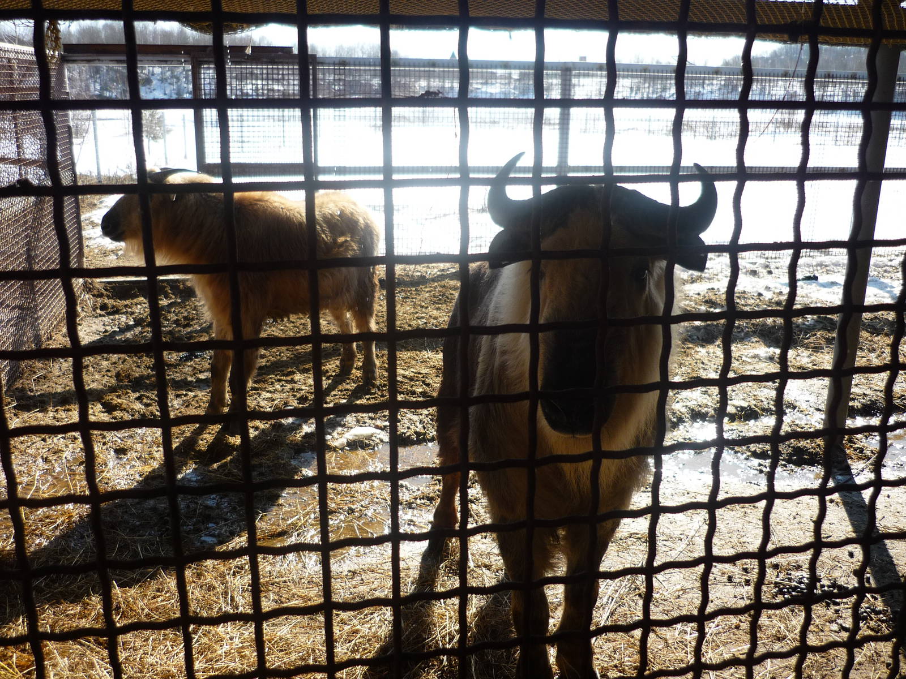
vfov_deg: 42.9
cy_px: 340
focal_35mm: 33
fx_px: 864
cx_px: 453
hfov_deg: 55.4
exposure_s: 1/500
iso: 100
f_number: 2.8
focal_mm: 5.5
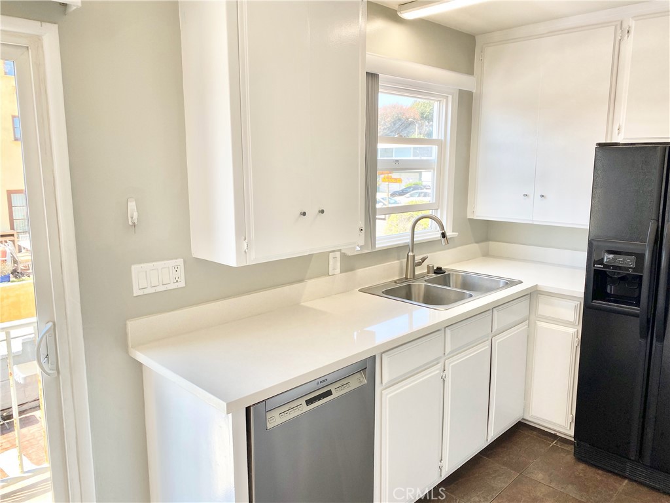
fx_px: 503
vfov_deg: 53.1
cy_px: 252
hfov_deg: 67.3
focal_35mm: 26
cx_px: 335
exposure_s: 1/240
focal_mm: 4.25
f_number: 1.8
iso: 32
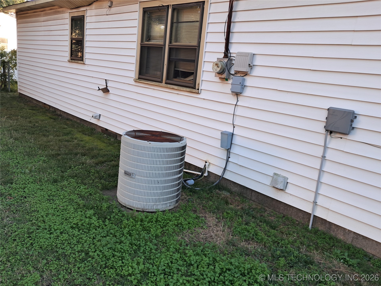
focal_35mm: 27
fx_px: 297
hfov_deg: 65.3
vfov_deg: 51.4
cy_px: 143
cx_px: 190
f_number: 1.8
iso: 50
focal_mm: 4
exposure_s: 1/60
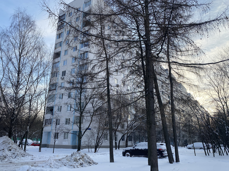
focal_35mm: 26
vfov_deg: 53.1
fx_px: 172
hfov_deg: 67.3
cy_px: 86
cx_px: 114
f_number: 1.8
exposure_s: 1/1034
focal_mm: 4.25
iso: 32
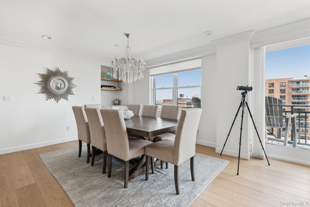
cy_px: 104
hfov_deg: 93.3
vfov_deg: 70.4
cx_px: 155
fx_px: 146
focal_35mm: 17
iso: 160
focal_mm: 17
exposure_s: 1/13
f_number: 9
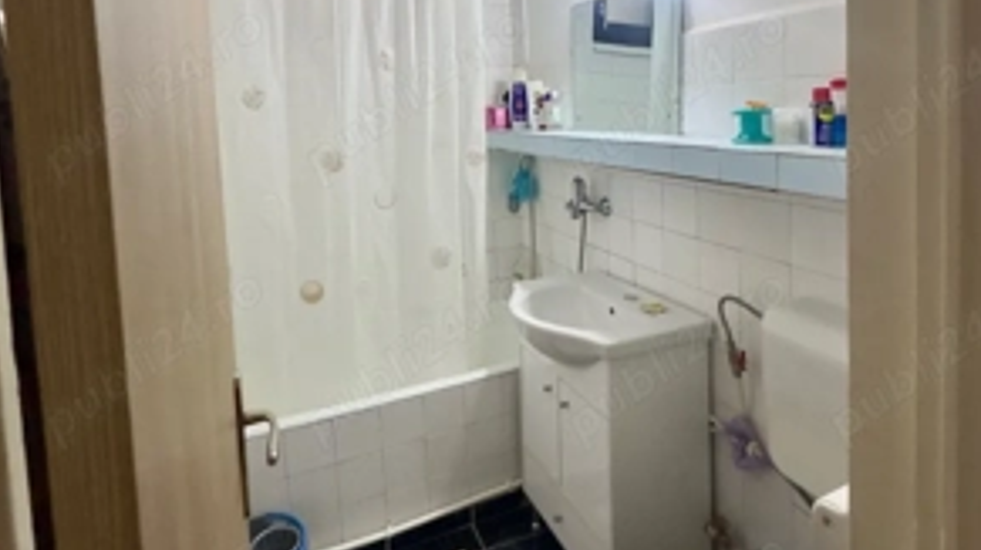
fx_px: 546
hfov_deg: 83.9
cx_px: 482
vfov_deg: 51.1
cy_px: 135
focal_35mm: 21
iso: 320
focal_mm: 2.22
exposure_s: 1/50
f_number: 2.2
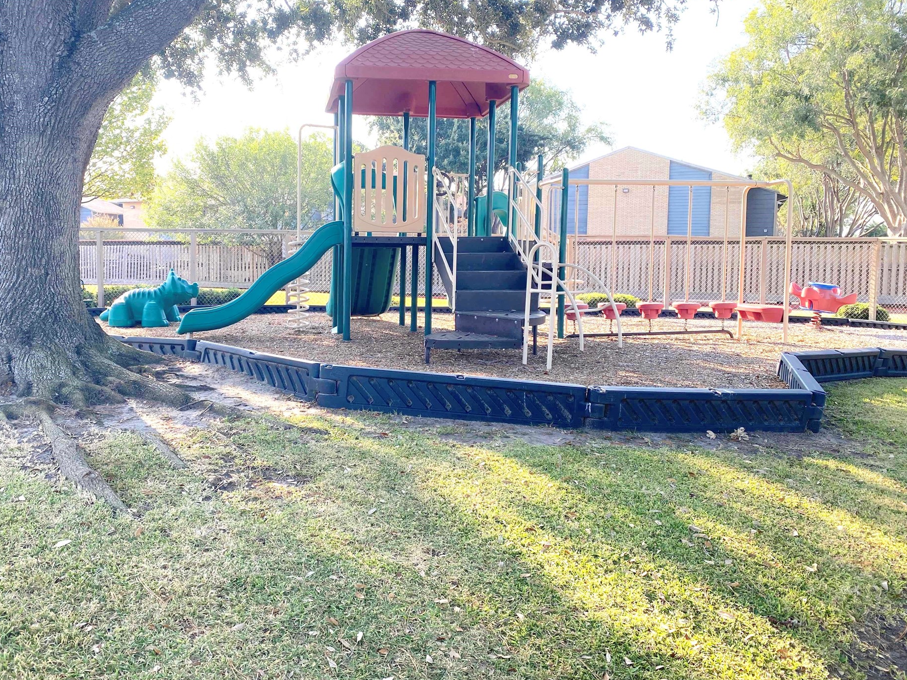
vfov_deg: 48.2
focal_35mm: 29
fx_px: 760
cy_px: 325
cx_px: 405
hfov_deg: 61.5
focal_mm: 4.25
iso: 32
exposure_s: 1/432
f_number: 1.8
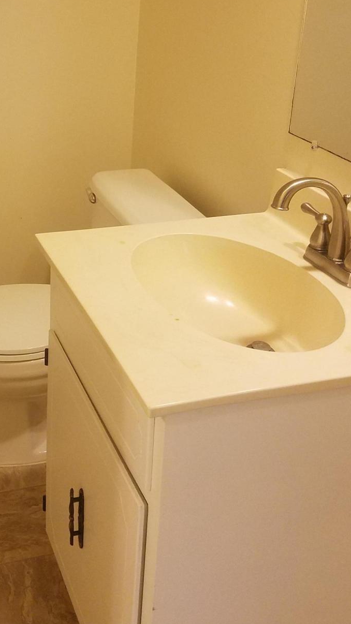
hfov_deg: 25.0
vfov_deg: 43.1
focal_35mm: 47
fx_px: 777
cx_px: 63
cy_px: 204
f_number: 1.7
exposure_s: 1/60
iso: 200
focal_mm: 4.2
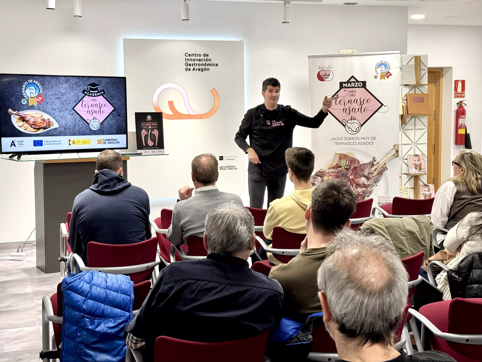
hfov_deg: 39.6
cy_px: 181
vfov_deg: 30.3
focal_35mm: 48
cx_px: 241
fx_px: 669
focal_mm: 6.76
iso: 50
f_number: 1.78
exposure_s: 1/50
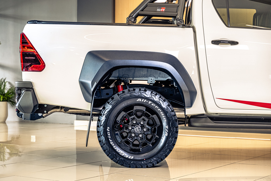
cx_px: 136
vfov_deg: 18.2
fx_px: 565
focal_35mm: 75
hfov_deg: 27.0
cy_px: 90
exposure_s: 1/125
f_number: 4.5
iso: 1600
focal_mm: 75
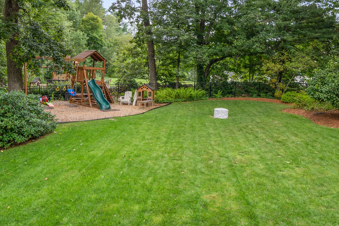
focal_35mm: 29
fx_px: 273
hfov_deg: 63.3
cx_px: 196
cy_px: 61
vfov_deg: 43.8
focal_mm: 16
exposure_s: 1/200
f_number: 5
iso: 320
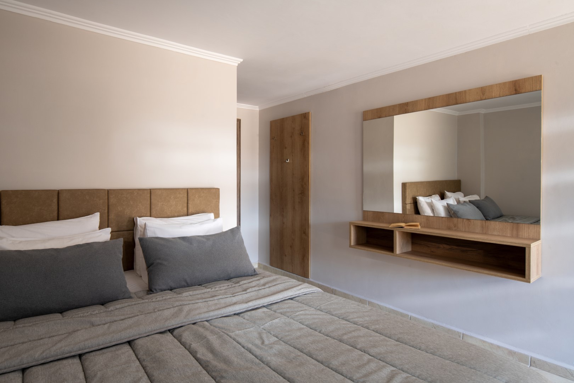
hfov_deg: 86.9
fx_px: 303
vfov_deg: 64.6
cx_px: 287
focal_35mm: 19
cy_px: 192
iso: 100
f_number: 11
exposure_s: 1/2.5
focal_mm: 19
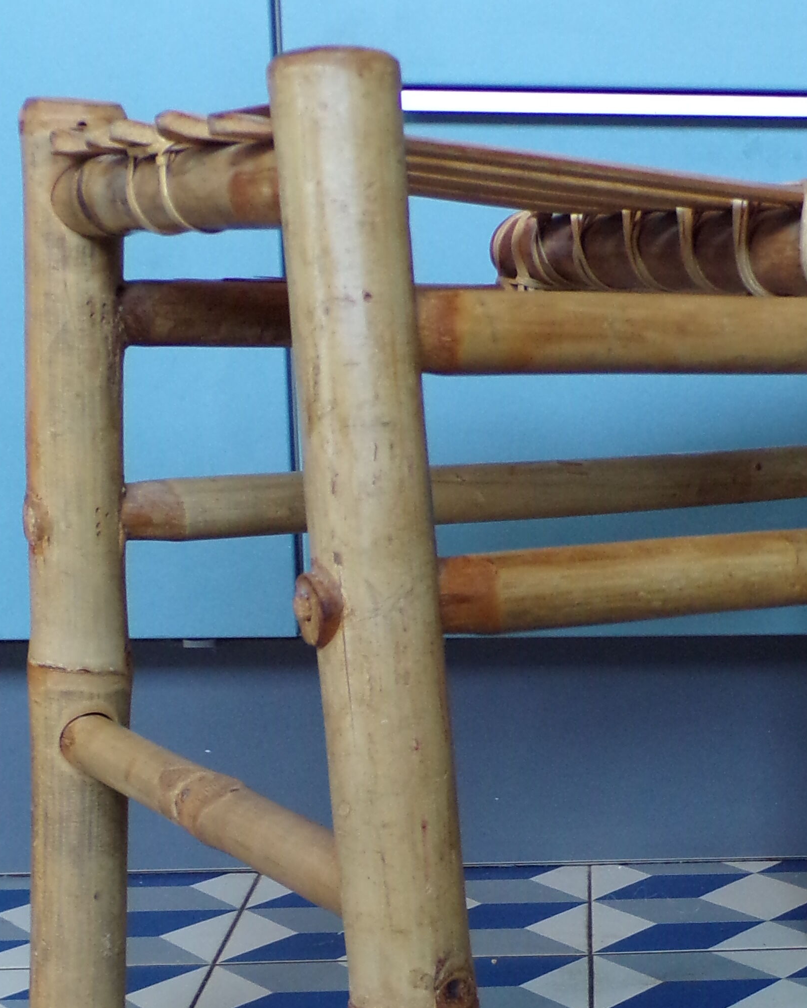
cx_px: 750
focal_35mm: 71
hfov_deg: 21.0
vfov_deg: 26.5
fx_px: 2119
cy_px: 736
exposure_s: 1/17
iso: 200
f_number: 3.2
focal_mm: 5.8
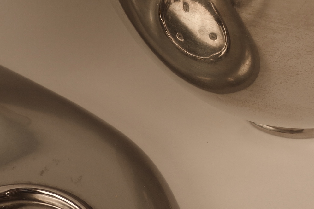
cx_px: 274
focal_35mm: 77
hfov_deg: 25.6
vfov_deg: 16.9
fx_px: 671
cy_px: -44
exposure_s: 1/125
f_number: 5.6
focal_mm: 10.4
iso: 125
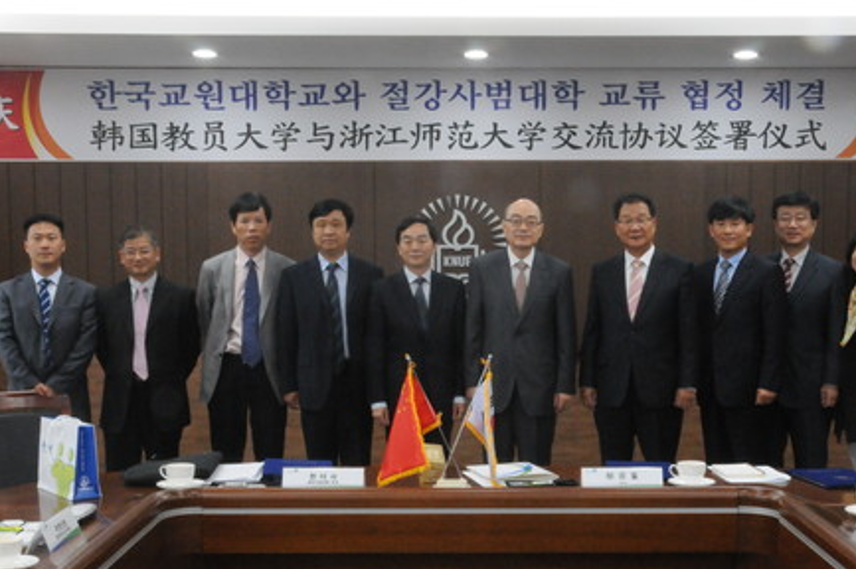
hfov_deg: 36.9
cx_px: 465
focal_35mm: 54
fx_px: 1283
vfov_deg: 25.0
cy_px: 349
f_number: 22
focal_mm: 26
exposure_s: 1/15
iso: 3200
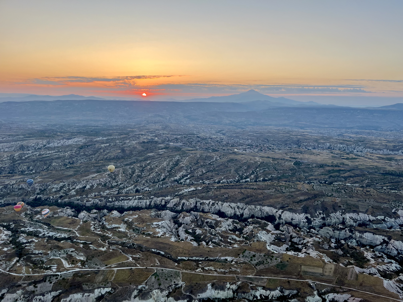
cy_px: 151
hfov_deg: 67.3
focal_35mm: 26
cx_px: 202
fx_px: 303
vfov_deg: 53.1
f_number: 1.6
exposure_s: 1/412
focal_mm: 5.1
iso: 50
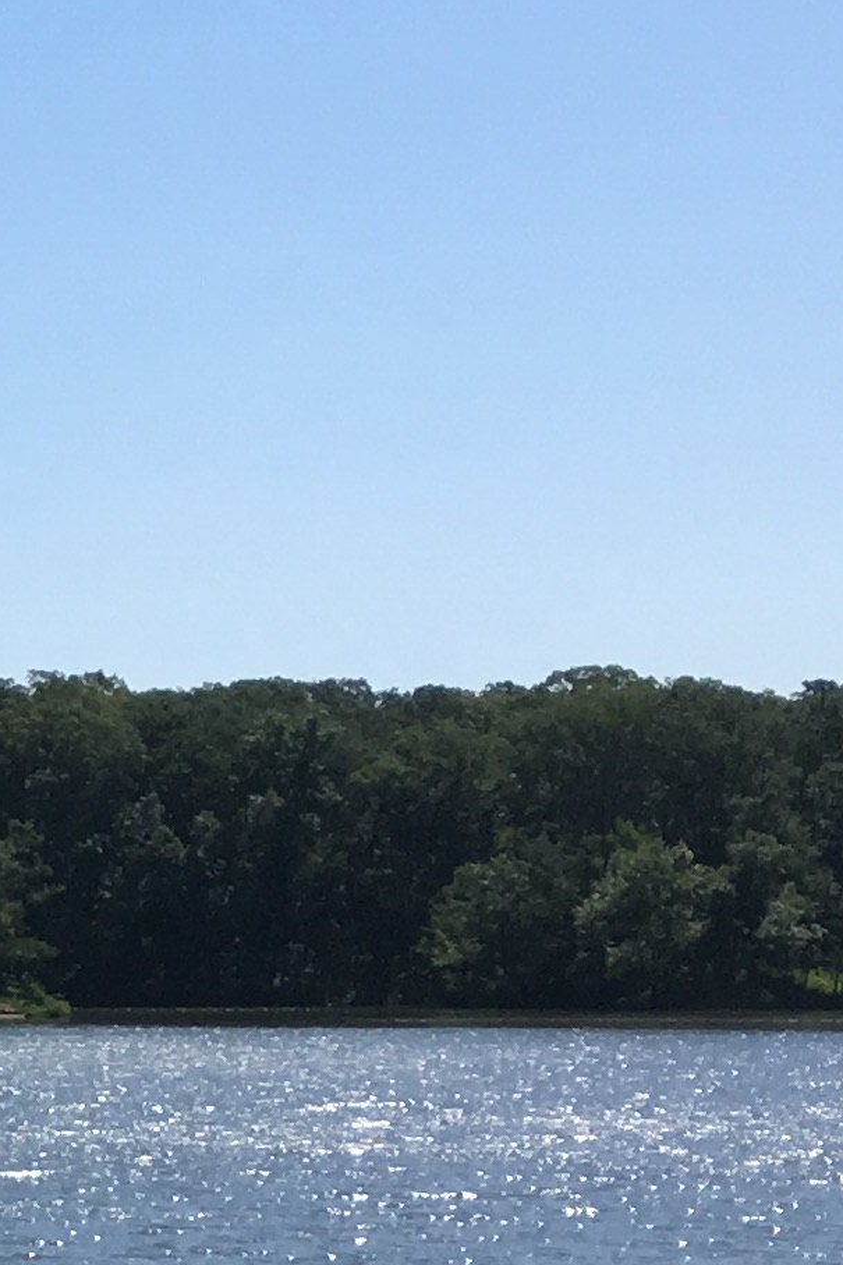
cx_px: -1339
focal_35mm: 134
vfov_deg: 14.8
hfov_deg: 9.0
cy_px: 1478
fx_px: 4708
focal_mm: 4.15
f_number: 2.2
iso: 25
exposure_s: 1/2653
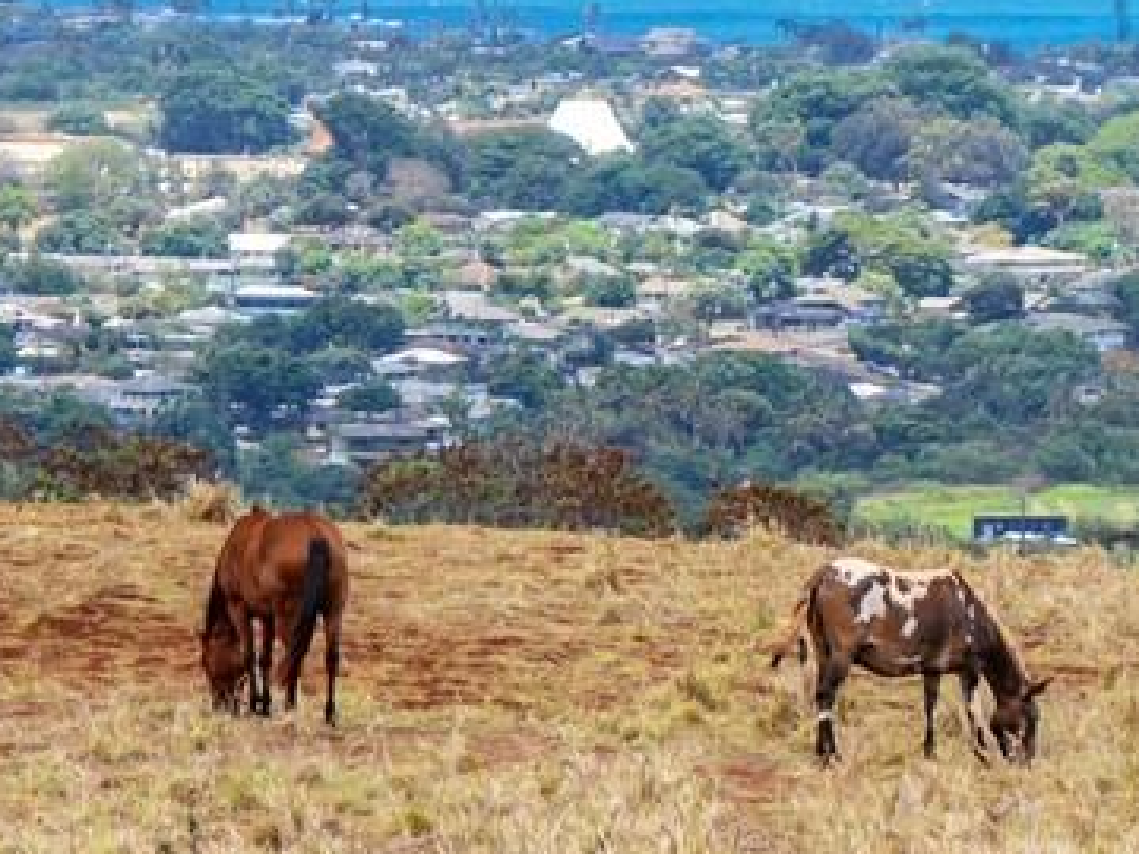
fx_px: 17538
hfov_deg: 3.7
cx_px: 543
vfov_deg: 2.8
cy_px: -183
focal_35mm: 533
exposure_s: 1/8000
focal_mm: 60
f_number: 4
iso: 125
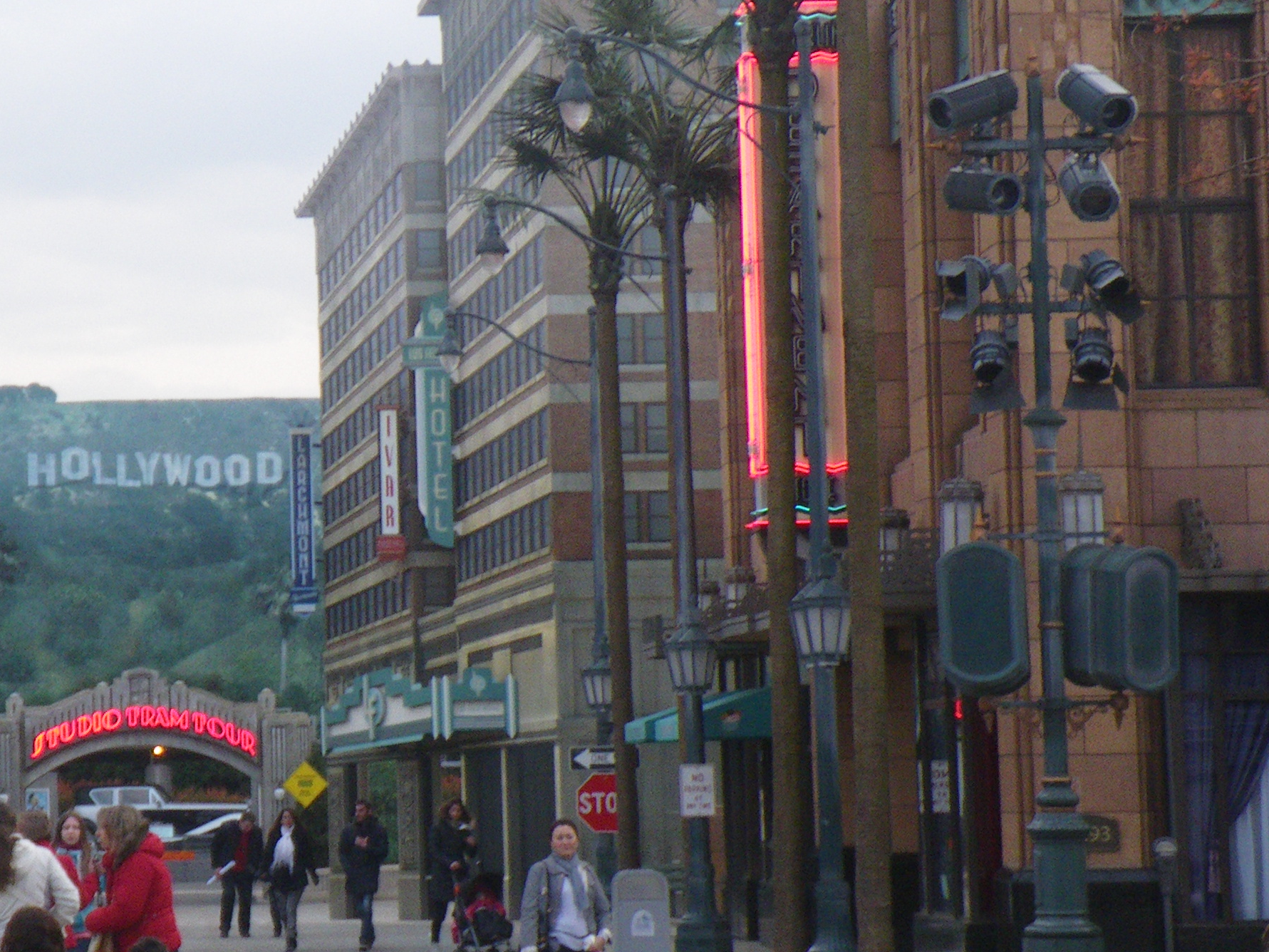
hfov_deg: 15.4
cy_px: 428
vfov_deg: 11.7
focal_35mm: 127
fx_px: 4656
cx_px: 191
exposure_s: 1/80
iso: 160
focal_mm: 11.1
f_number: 4.6
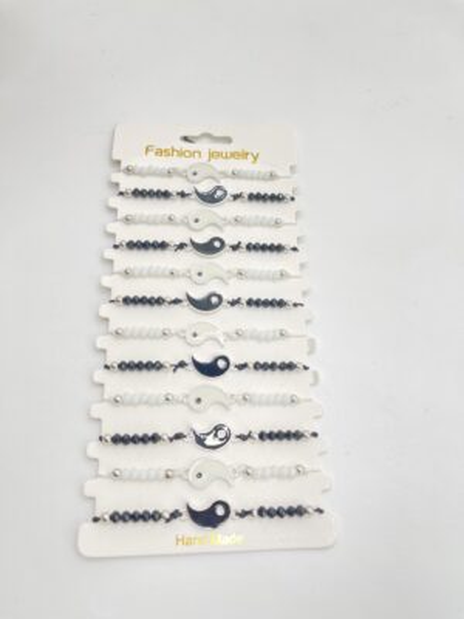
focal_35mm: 25
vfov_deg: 69.4
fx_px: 447
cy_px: 310
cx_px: 232
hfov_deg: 54.9
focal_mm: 5.1
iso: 64
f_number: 1.6
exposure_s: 1/121
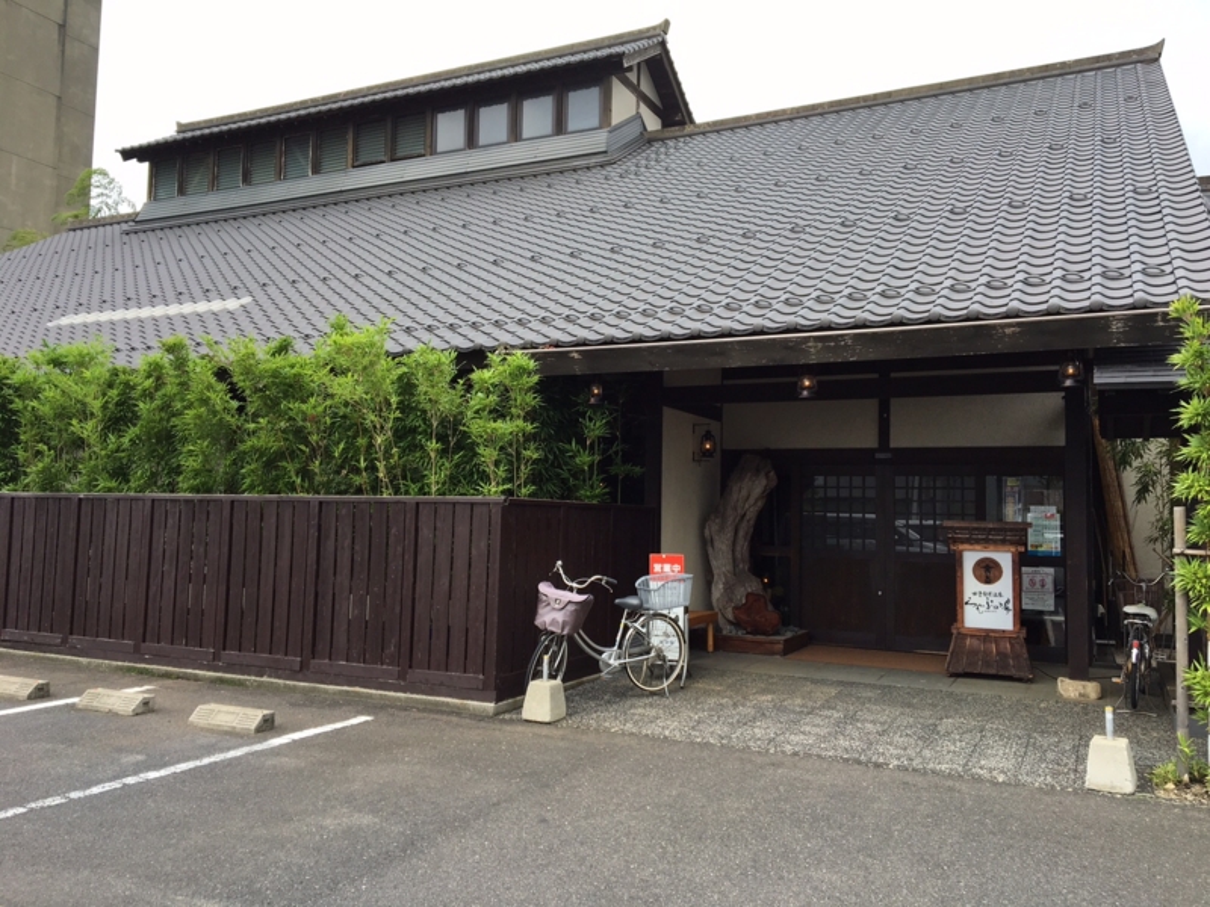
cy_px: 454
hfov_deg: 61.7
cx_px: 605
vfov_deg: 48.2
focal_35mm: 29
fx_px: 1014
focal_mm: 4.15
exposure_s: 1/635
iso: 25
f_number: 2.2
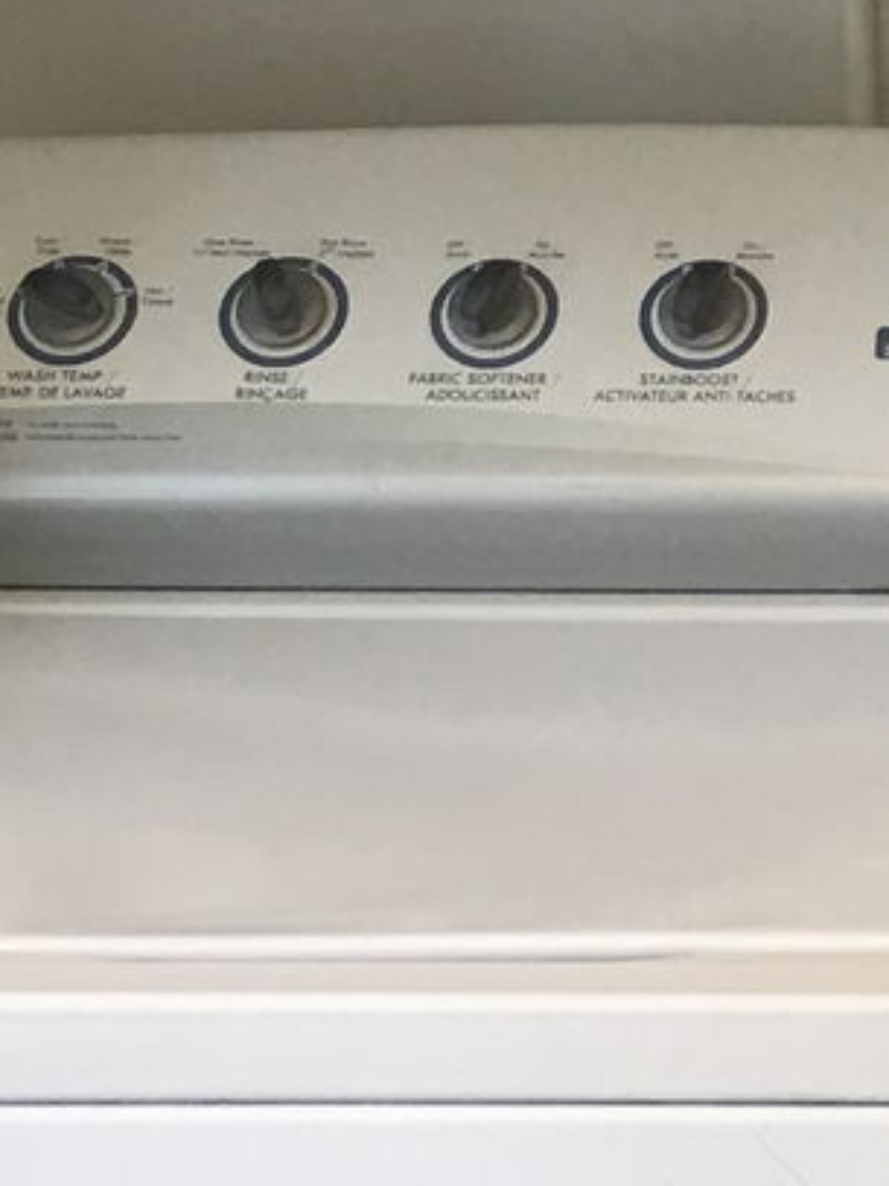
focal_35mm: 152
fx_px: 5208
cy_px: 634
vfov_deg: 13.0
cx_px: 1723
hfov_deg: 9.2
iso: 25
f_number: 2.2
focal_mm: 4.15
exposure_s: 1/30
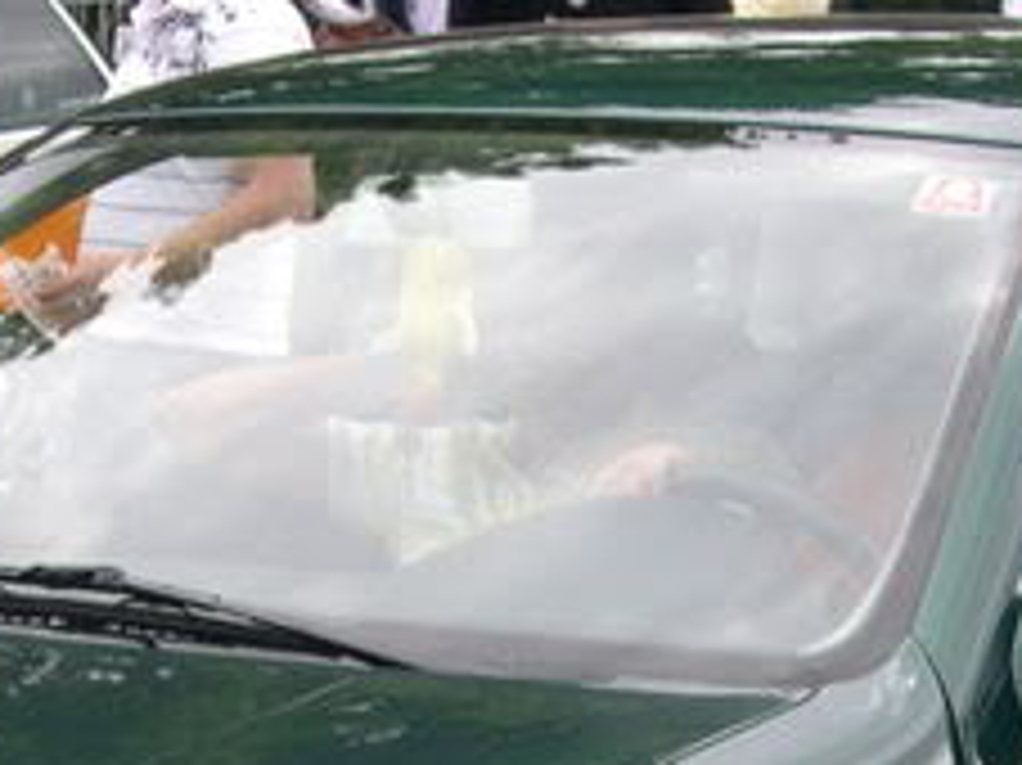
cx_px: 437
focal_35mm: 148
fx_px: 4367
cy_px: 878
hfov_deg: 13.3
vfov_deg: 9.9
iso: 100
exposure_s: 1/460
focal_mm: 9
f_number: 2.9
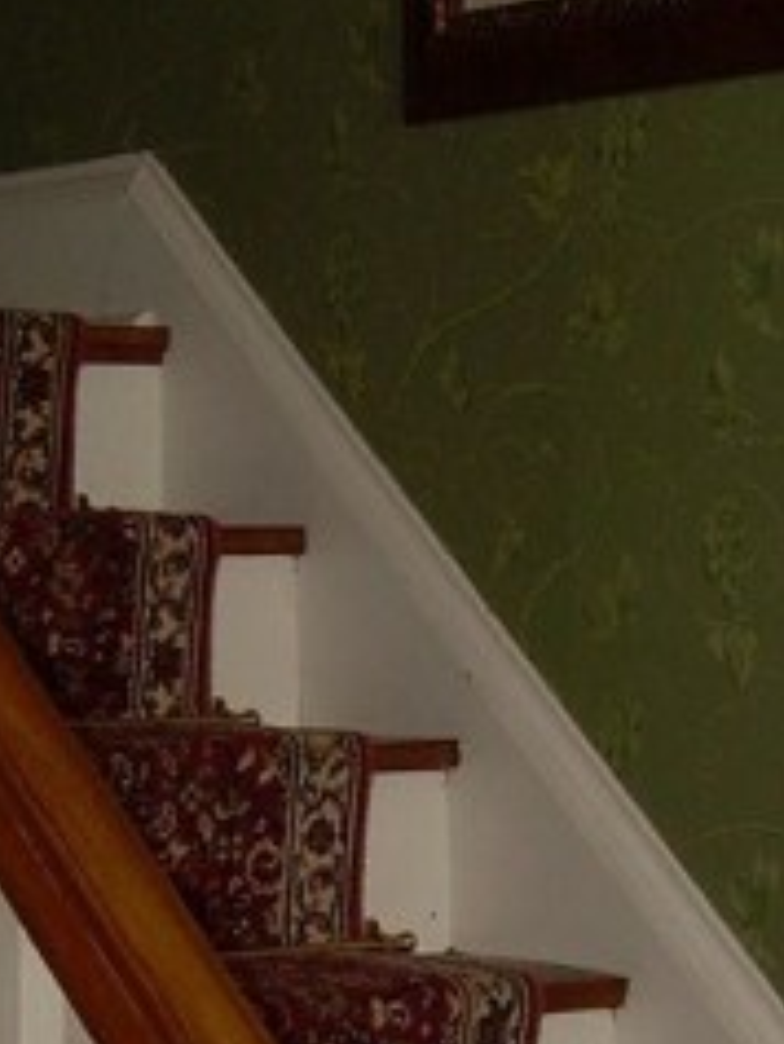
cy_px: 872
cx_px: 300
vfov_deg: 15.9
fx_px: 3711
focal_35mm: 123
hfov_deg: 12.1
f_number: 2.8
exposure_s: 1/60
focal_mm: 6.3
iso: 50
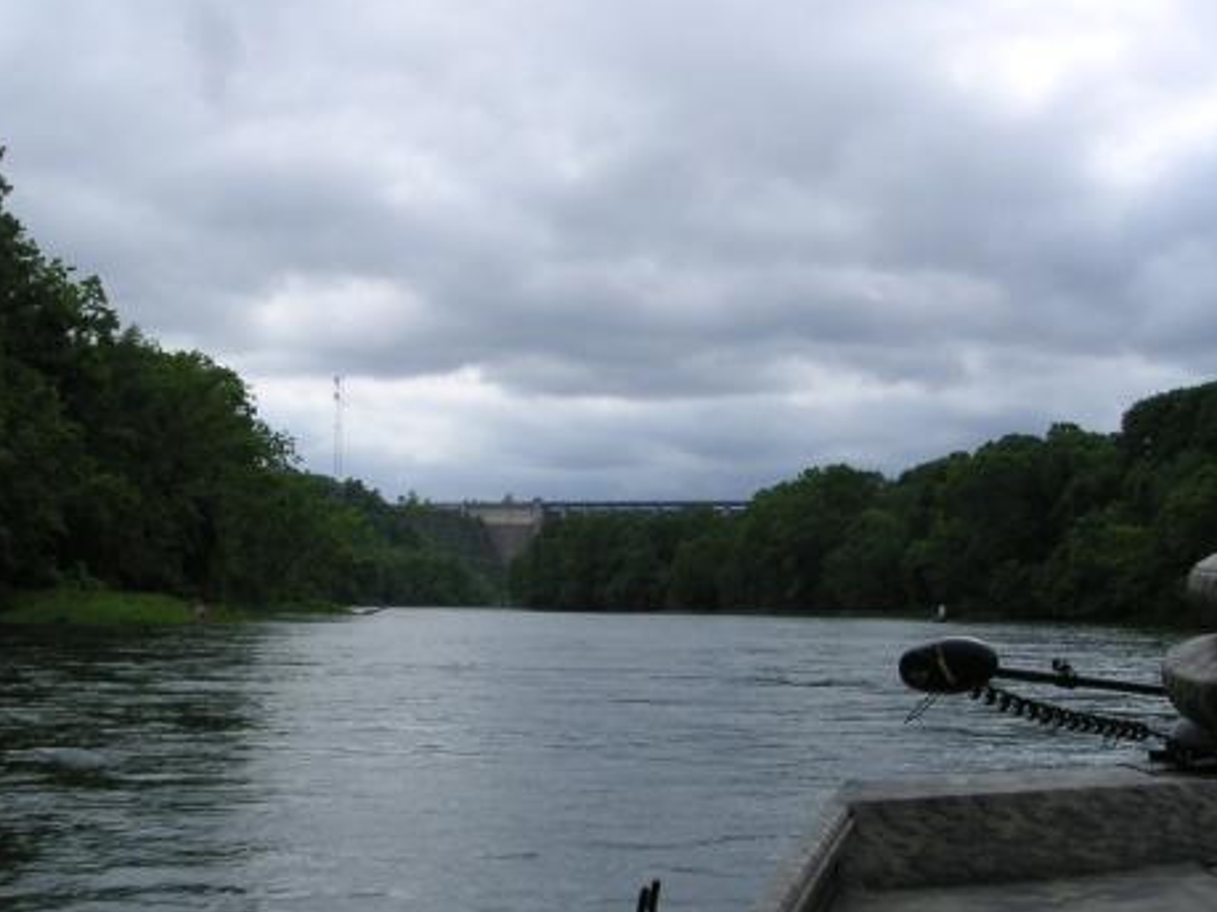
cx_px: 522
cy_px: 496
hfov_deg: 36.1
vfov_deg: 27.5
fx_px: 1863
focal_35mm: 53
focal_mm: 6
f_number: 6.7
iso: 50
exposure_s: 1/180
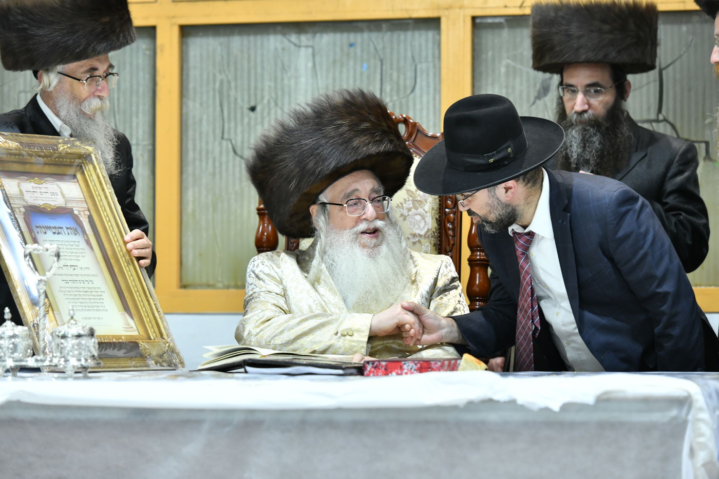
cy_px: 240
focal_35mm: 135
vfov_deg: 10.2
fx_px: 2696
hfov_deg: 15.2
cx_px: 360
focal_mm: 135
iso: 1600
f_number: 5
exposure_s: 1/125
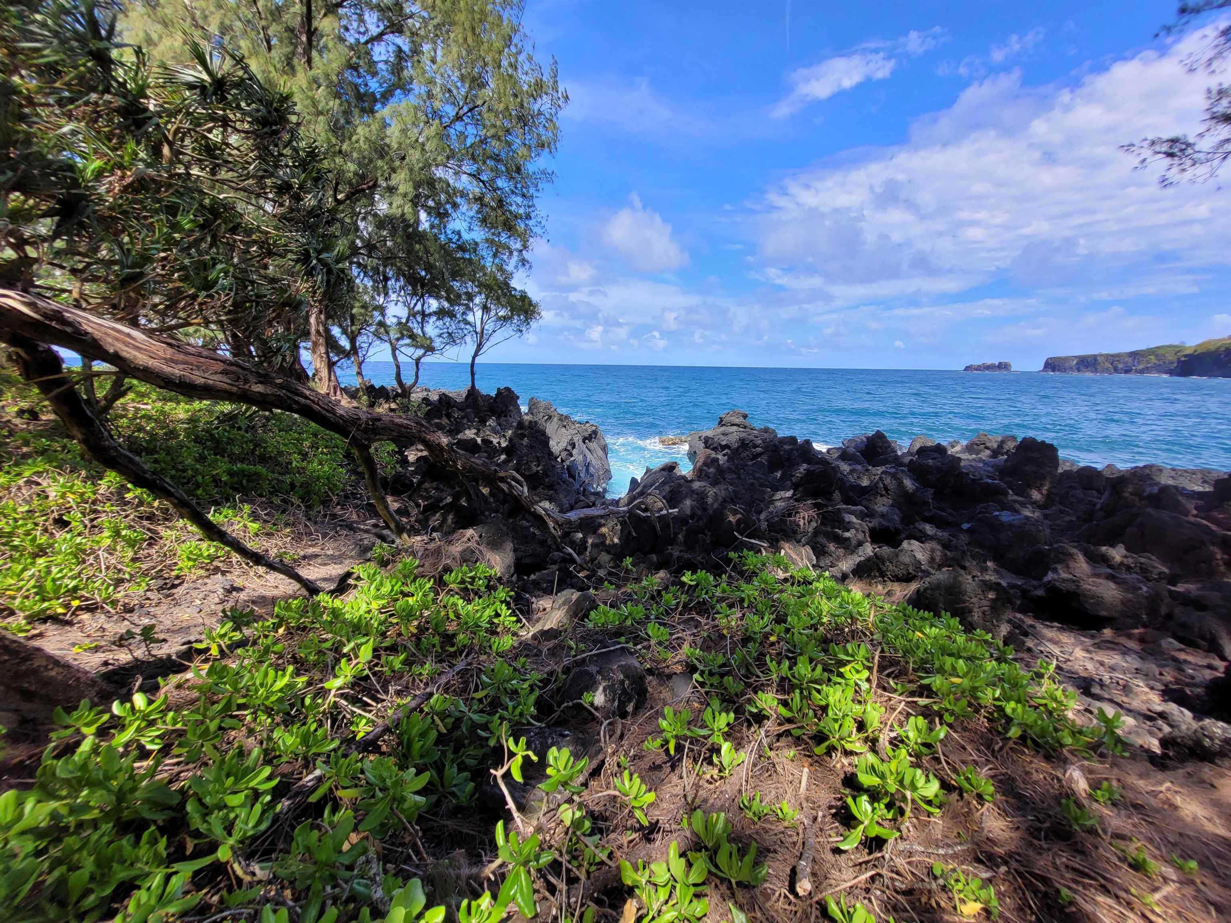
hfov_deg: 106.2
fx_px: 462
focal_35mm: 13
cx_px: 616
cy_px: 462
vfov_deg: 89.9
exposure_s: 1/814
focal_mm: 1.74
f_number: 2.2
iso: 40
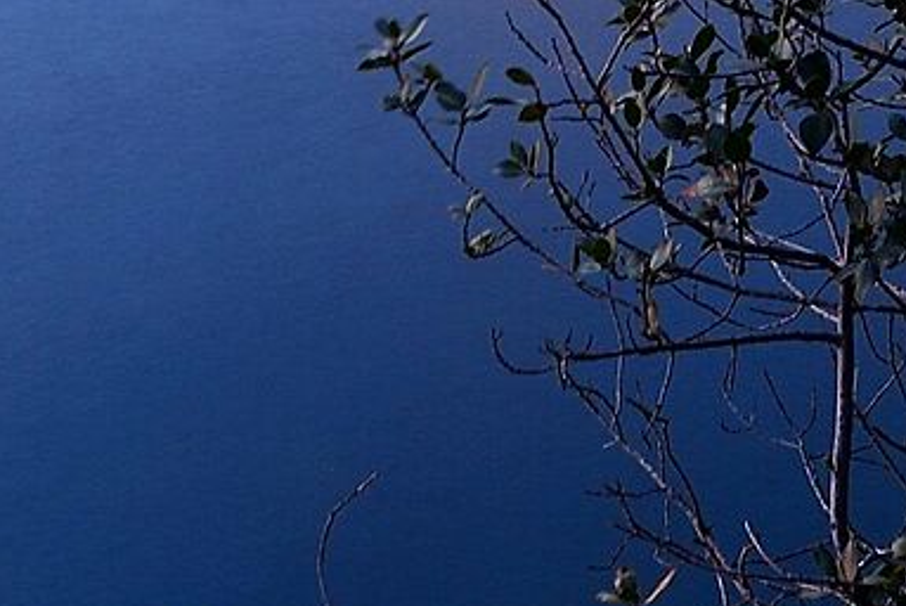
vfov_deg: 11.9
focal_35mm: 94
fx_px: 2367
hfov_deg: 21.7
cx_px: 504
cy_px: -833
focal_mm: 15
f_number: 8
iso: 100
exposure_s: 15
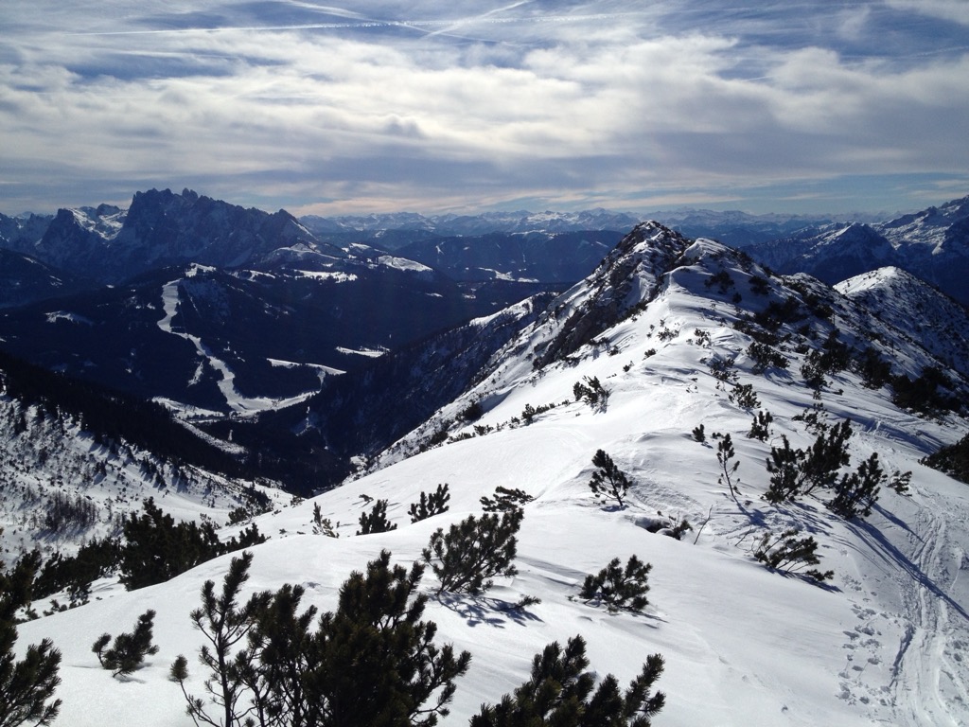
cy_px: 364
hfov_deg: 52.6
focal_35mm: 35
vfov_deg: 40.7
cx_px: 484
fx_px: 980
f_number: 2.4
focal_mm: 4.28
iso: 50
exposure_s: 1/6944
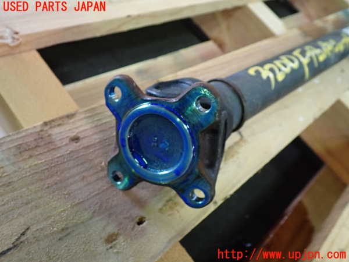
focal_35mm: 30
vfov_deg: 46.8
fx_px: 302
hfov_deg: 60.0
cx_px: 174
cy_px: 131
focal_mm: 5.4
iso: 640
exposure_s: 1/30
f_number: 2.3
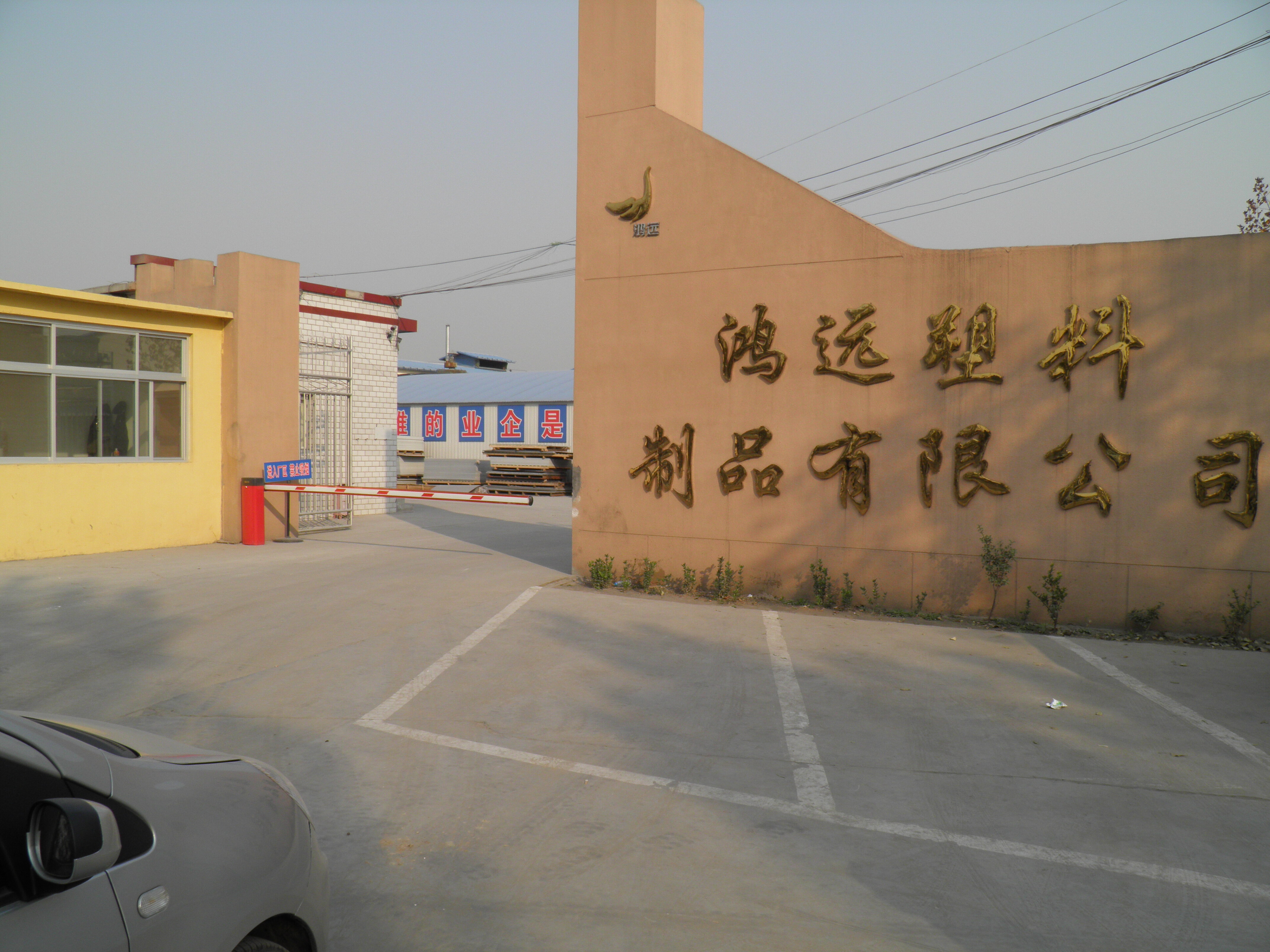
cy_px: 476
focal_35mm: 28
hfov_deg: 63.4
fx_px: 1027
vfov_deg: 49.7
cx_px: 635
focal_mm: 4.9
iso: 50
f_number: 5.7
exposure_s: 1/250
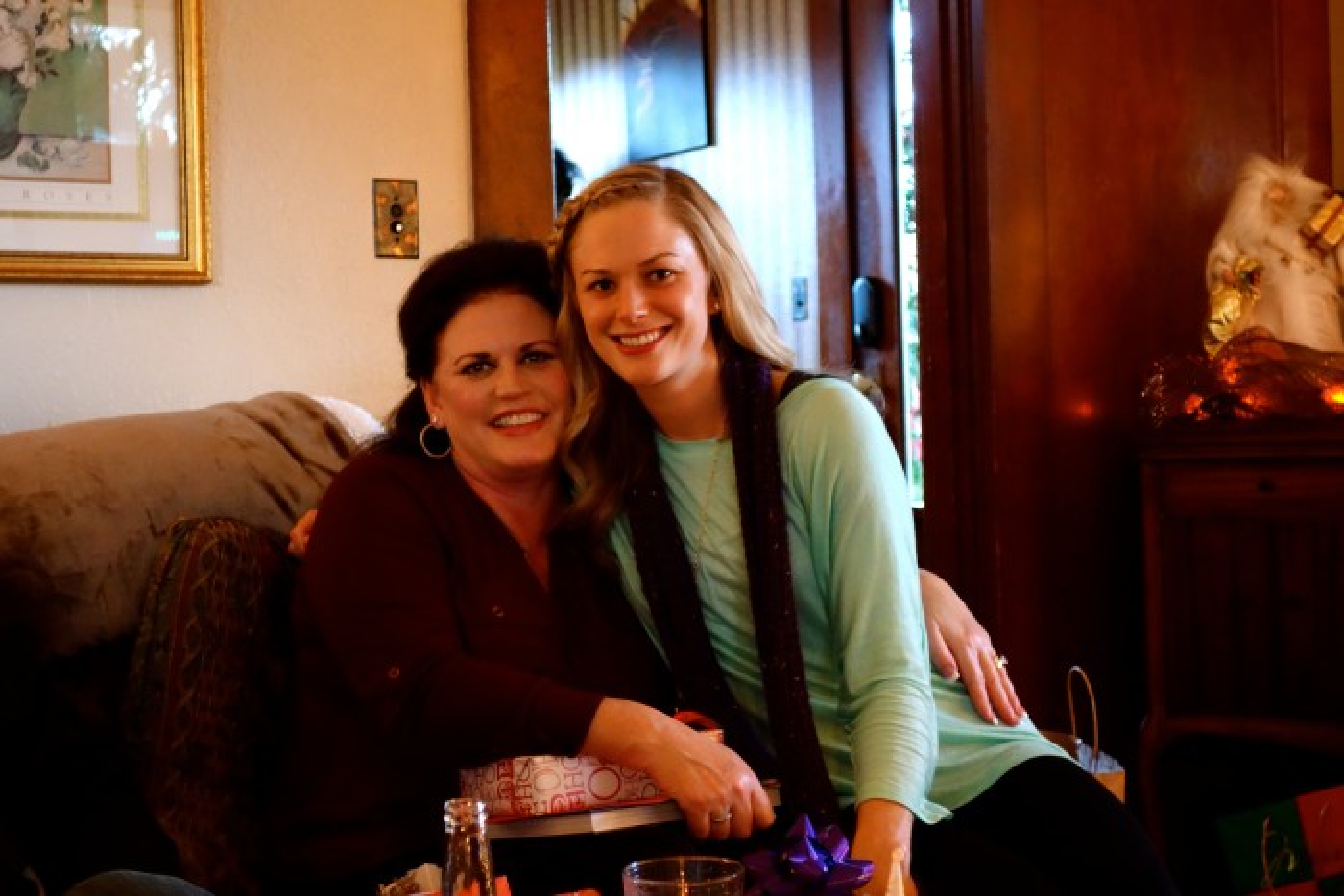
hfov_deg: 34.5
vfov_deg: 23.4
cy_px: 448
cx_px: 672
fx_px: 2166
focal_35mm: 58
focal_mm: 21.53
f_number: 3.5
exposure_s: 1/13
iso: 1600
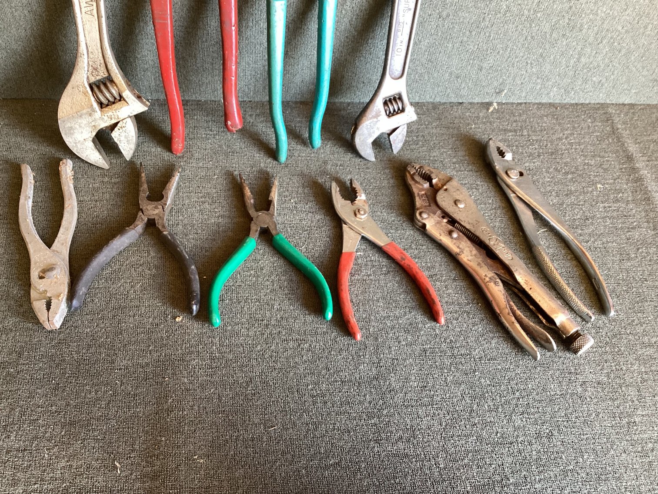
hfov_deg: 58.3
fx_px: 589
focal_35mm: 31
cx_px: 329
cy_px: 247
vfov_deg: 45.4
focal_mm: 3.3
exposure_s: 1/50
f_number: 2.4
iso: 200
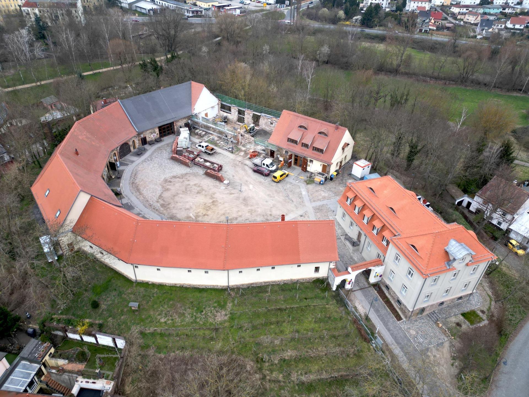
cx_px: 264
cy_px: 198
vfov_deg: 56.8
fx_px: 367
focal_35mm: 24
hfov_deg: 71.6
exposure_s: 1/50
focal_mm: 6.72
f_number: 1.7
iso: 100
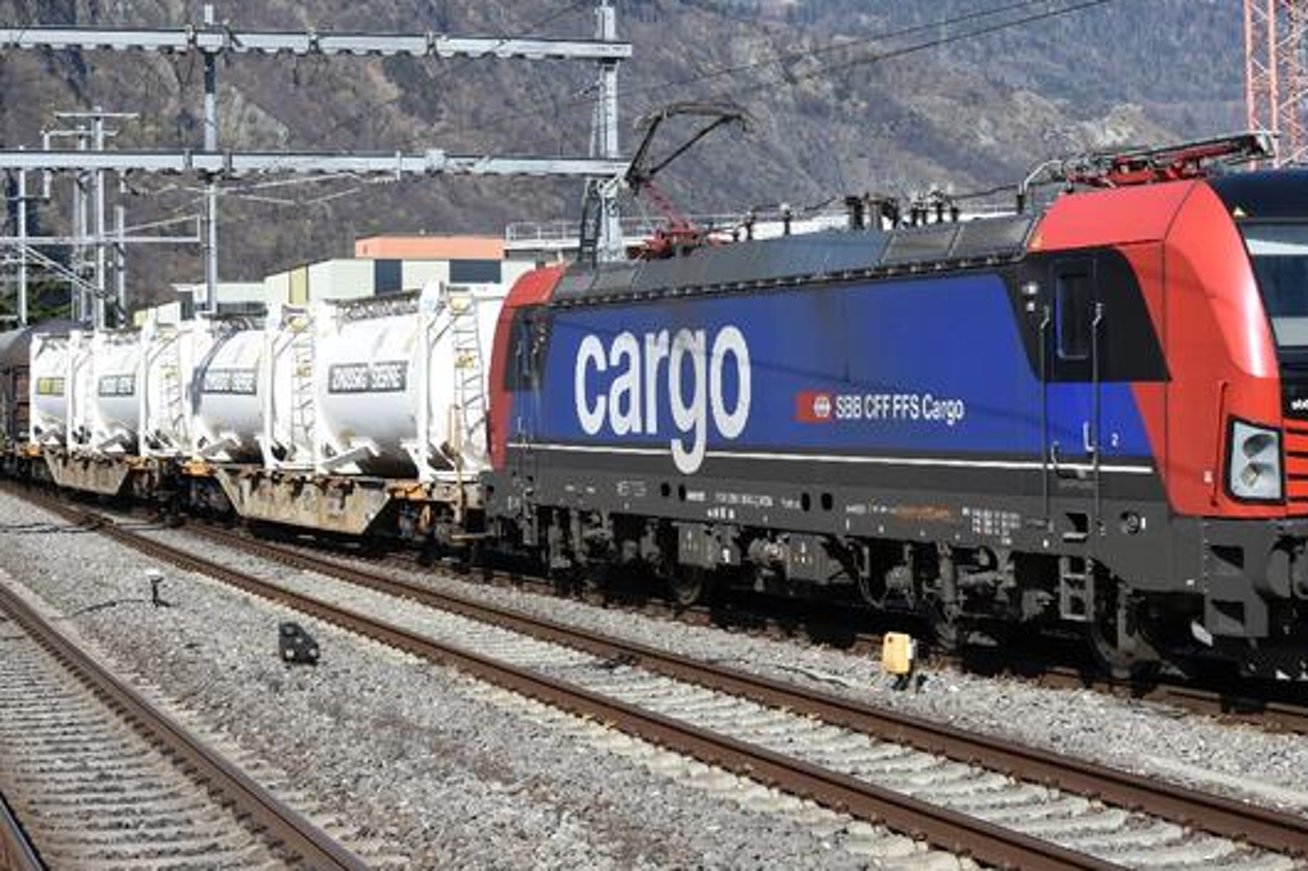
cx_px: 750
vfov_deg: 17.6
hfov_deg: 26.3
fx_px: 2797
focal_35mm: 77
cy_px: 246
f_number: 5
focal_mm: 34
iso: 200
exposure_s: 1/1250
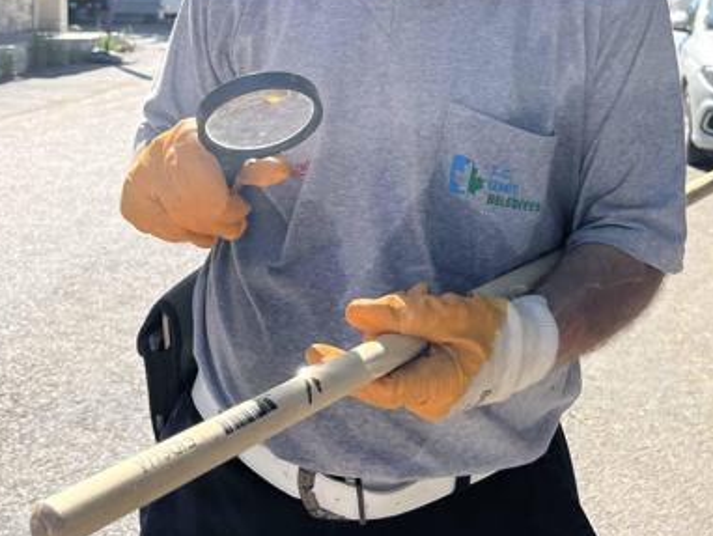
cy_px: 52
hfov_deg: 37.5
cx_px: 343
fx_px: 1051
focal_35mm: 51
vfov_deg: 27.5
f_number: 1.6
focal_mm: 5.1
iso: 50
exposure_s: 1/2463
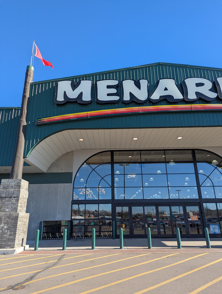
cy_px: 147
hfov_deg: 56.9
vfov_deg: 71.5
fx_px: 205
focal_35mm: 24
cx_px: 111
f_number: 1.85
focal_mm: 6.81
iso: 39
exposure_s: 1/838
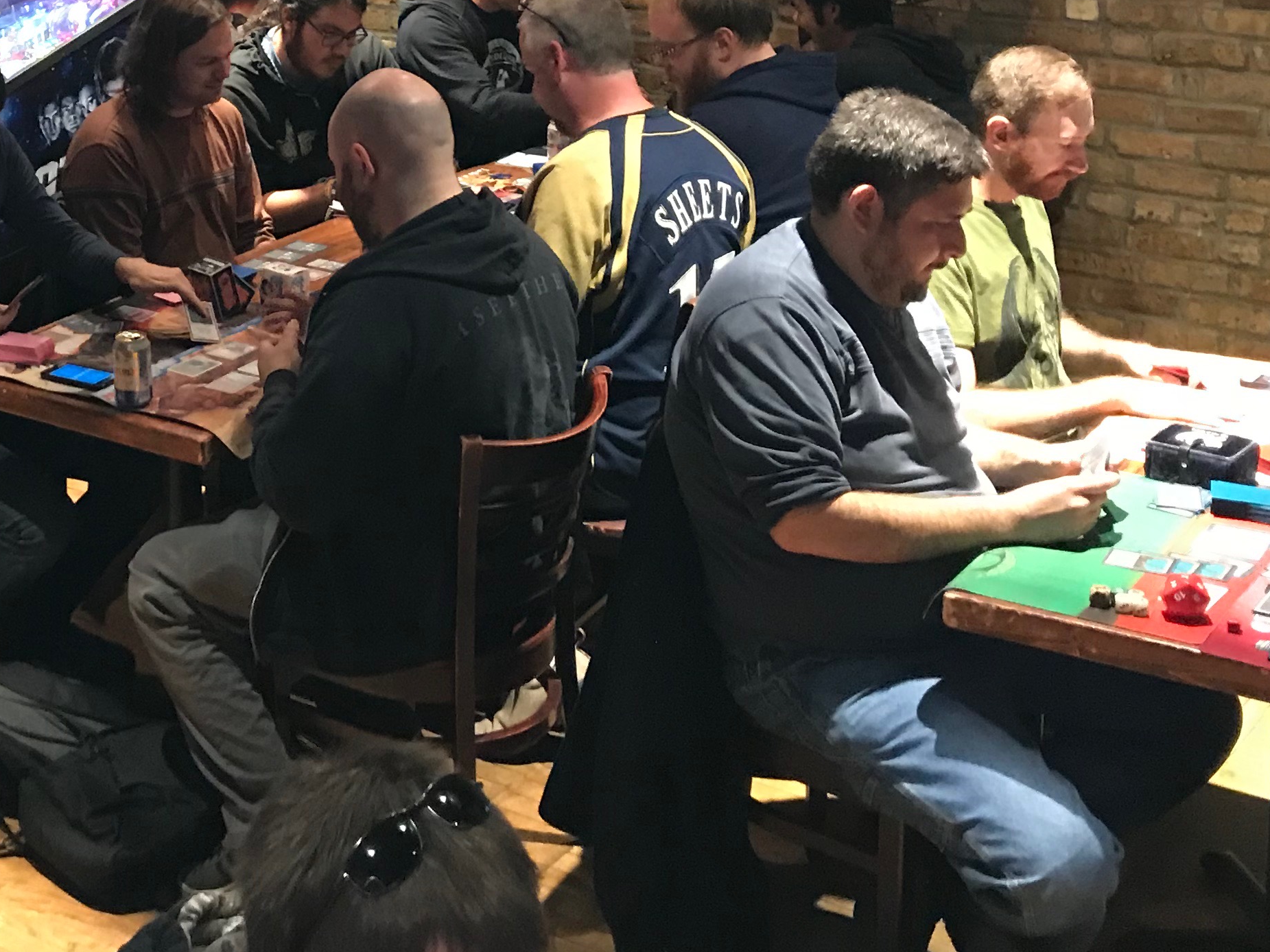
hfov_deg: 30.7
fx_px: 2238
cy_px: 41
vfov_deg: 23.2
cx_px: 199
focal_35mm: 61
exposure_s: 1/7
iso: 80
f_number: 1.8
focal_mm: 3.99
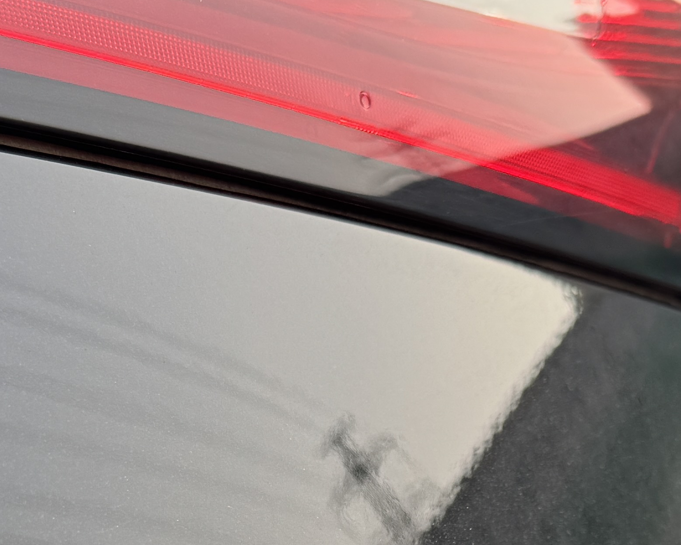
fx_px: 1733
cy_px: 734
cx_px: 248
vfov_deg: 16.7
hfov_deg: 22.2
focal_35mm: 86
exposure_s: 1/864
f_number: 1.78
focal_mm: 6.76
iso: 80
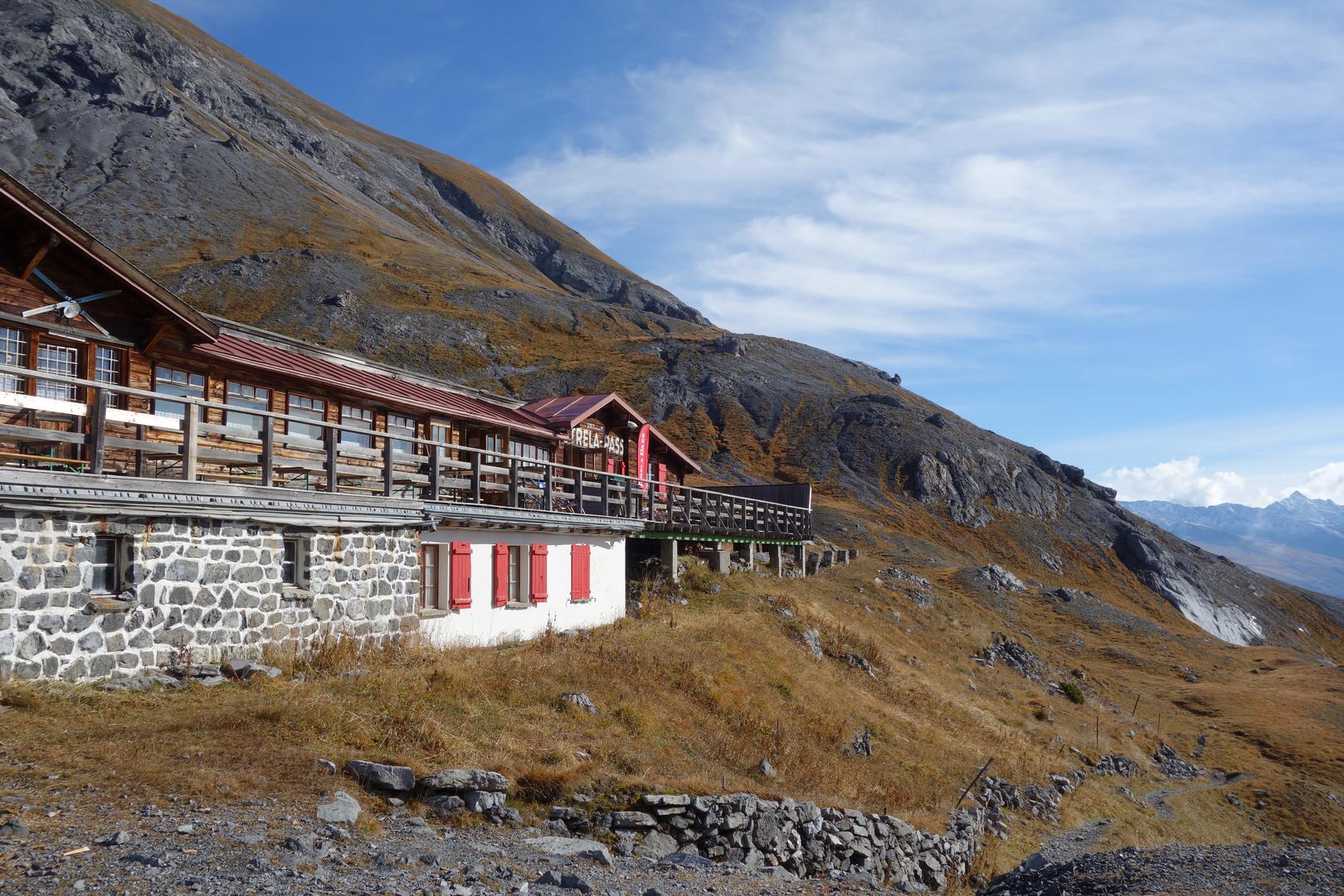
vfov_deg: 43.6
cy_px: 448
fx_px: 1120
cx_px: 672
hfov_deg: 61.9
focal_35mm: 30
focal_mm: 11.32
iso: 125
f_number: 5.6
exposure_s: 1/640
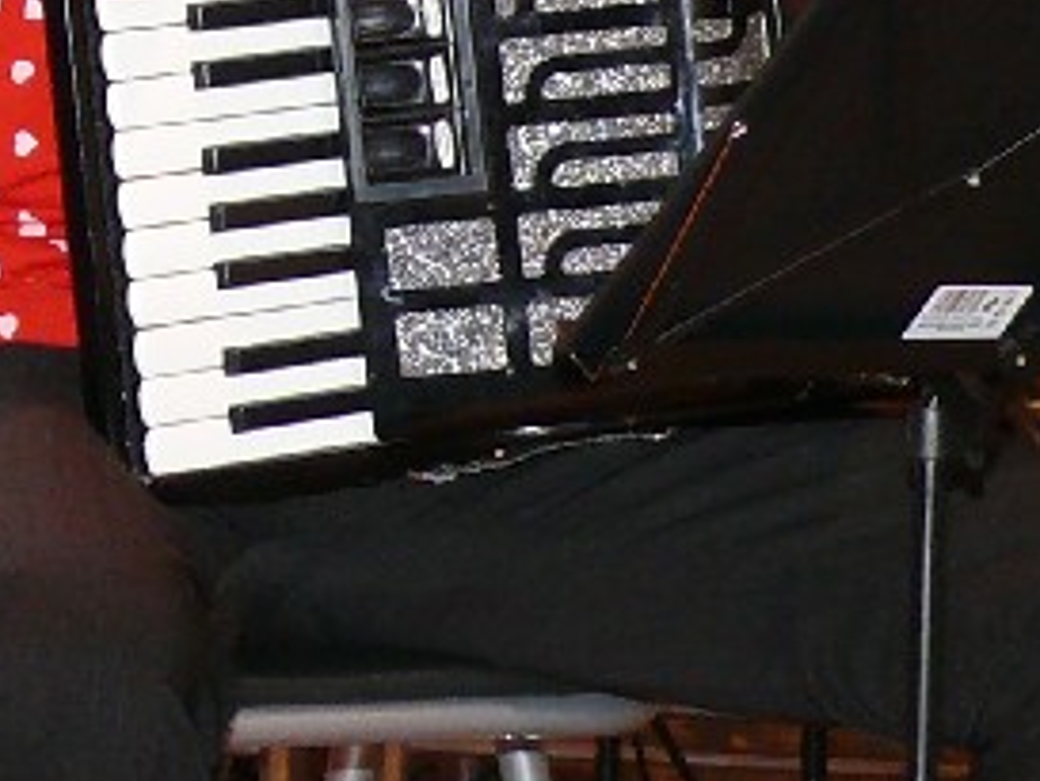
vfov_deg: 4.6
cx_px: 411
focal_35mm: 322
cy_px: -320
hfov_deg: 6.2
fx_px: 9678
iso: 200
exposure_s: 1/30
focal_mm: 14
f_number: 3.2
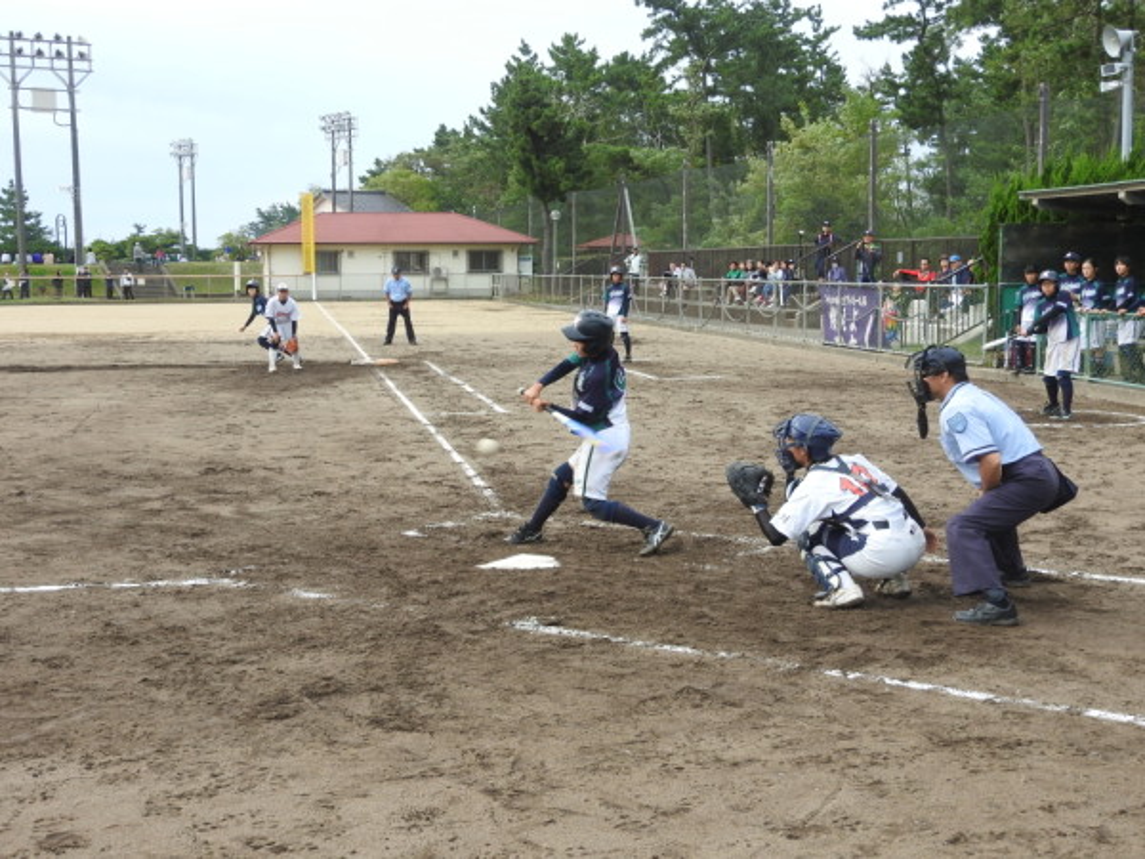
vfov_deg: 29.1
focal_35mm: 50
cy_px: 430
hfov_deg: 38.2
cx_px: 572
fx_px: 1654
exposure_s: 1/320
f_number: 4
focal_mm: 9
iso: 100
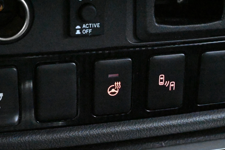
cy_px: 79
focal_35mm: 78
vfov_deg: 17.6
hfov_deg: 26.0
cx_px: 85
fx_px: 485
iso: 51200
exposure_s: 1/50
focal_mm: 41
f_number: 5.6
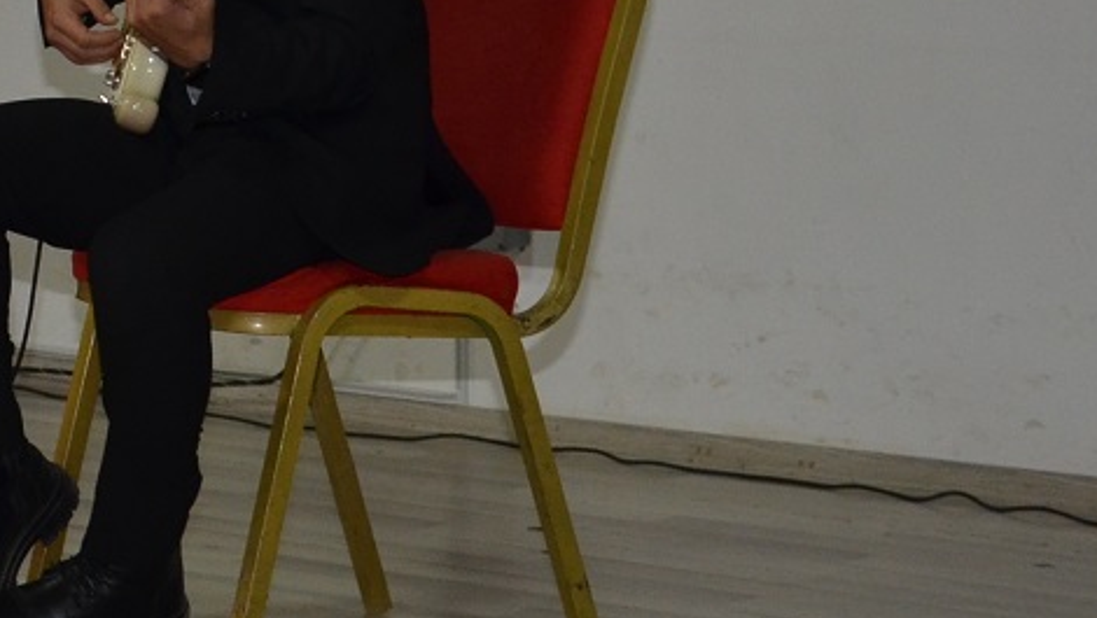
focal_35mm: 170
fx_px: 4948
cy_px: -80
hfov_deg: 12.4
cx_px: -229
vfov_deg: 7.1
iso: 800
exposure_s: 1/60
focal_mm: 34
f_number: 4.2
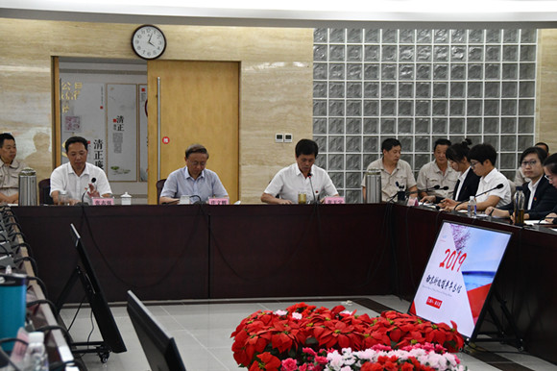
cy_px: 186
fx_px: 1392
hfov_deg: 22.6
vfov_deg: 15.2
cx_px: 278
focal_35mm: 90
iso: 4000
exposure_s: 1/125
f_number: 4.8
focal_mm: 60
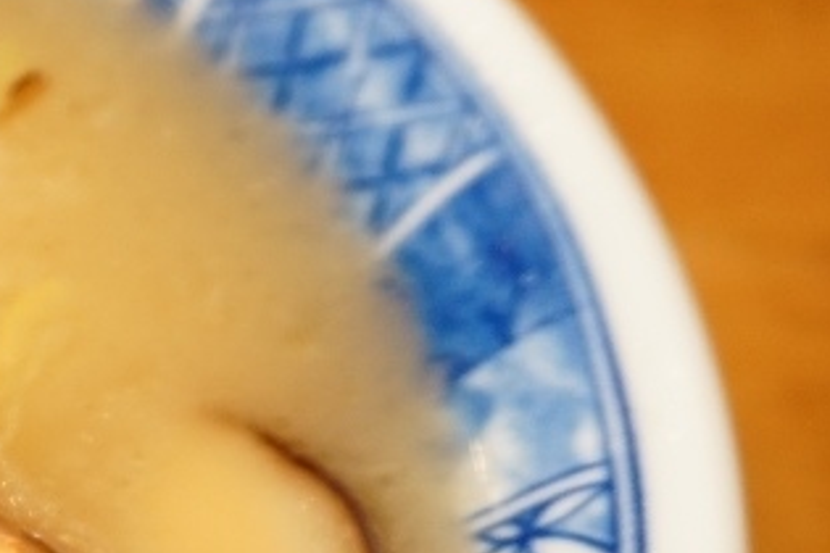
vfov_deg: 11.5
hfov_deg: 15.9
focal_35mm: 117
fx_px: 2697
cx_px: -461
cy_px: 612
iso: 500
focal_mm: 24
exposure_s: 1/60
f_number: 4.5
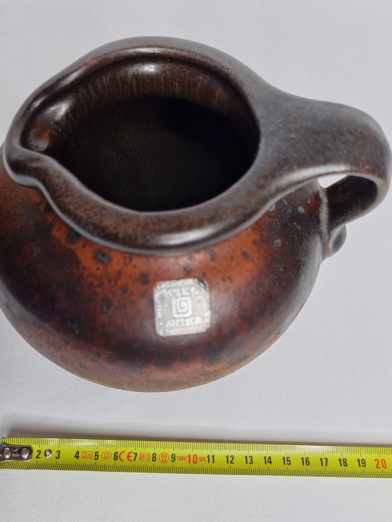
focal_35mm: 27
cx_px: 194
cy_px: 265
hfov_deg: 51.4
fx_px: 408
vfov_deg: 65.3
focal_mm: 5.4
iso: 64
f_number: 1.8
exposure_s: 1/100
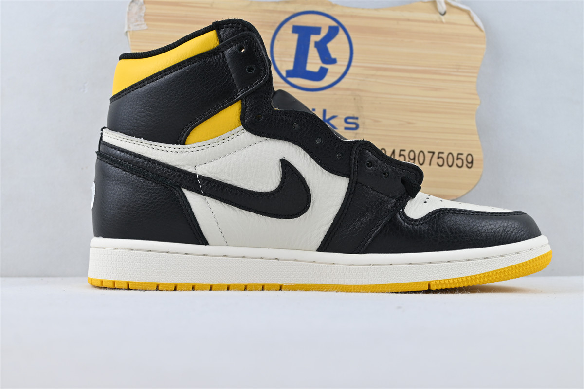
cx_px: 292
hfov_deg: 43.0
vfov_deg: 29.4
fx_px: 742
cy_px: 194
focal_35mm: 46
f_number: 4.8
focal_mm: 30.5
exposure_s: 1/60
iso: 100
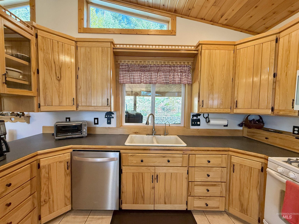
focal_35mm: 14
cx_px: 150
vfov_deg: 85.7
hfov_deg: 102.1
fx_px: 121
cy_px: 112
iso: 250
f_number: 2.2
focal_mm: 2.22
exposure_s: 1/120
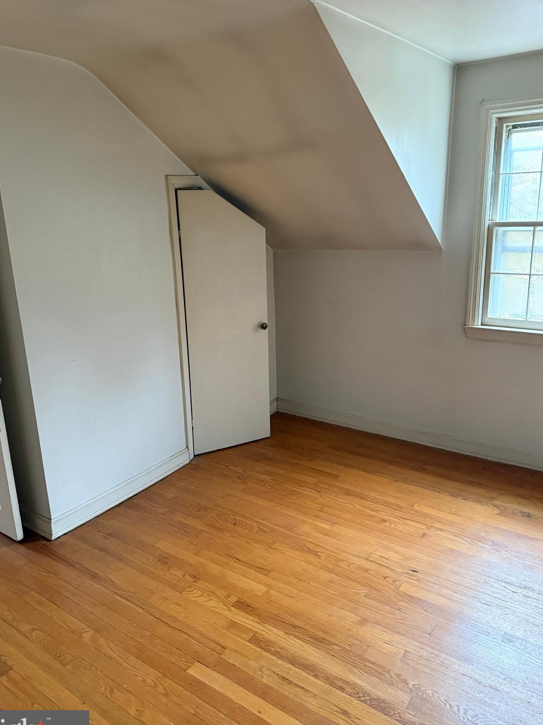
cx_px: 256
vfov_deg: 67.3
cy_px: 359
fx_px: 544
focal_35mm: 26
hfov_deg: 53.0
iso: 800
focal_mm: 6.76
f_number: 1.78
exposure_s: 1/60
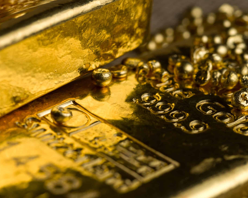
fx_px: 962
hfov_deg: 14.7
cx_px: 137
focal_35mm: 131
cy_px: 91
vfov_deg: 11.8
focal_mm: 100
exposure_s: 1/200
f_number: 11
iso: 200
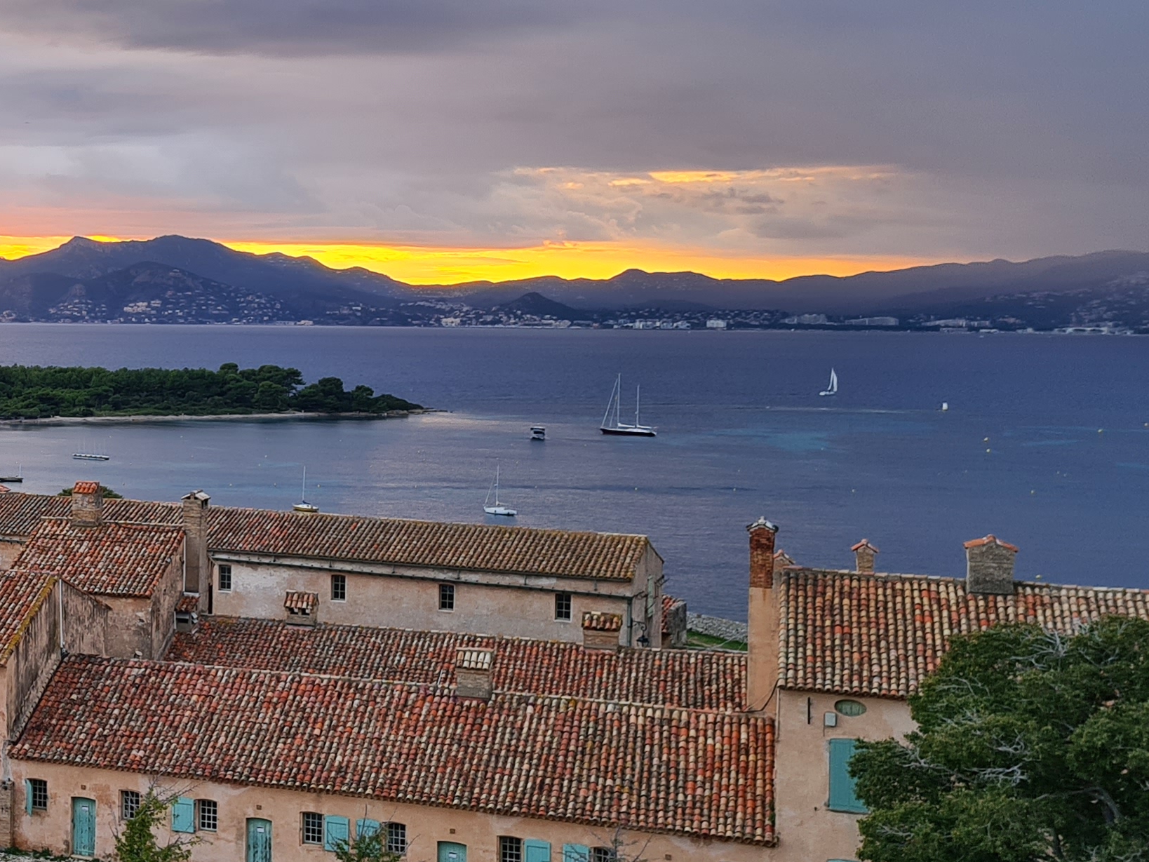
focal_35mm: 64
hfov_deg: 26.7
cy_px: 398
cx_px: -241
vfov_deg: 22.9
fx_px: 2125
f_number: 1.8
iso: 50
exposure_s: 1/160
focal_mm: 5.4
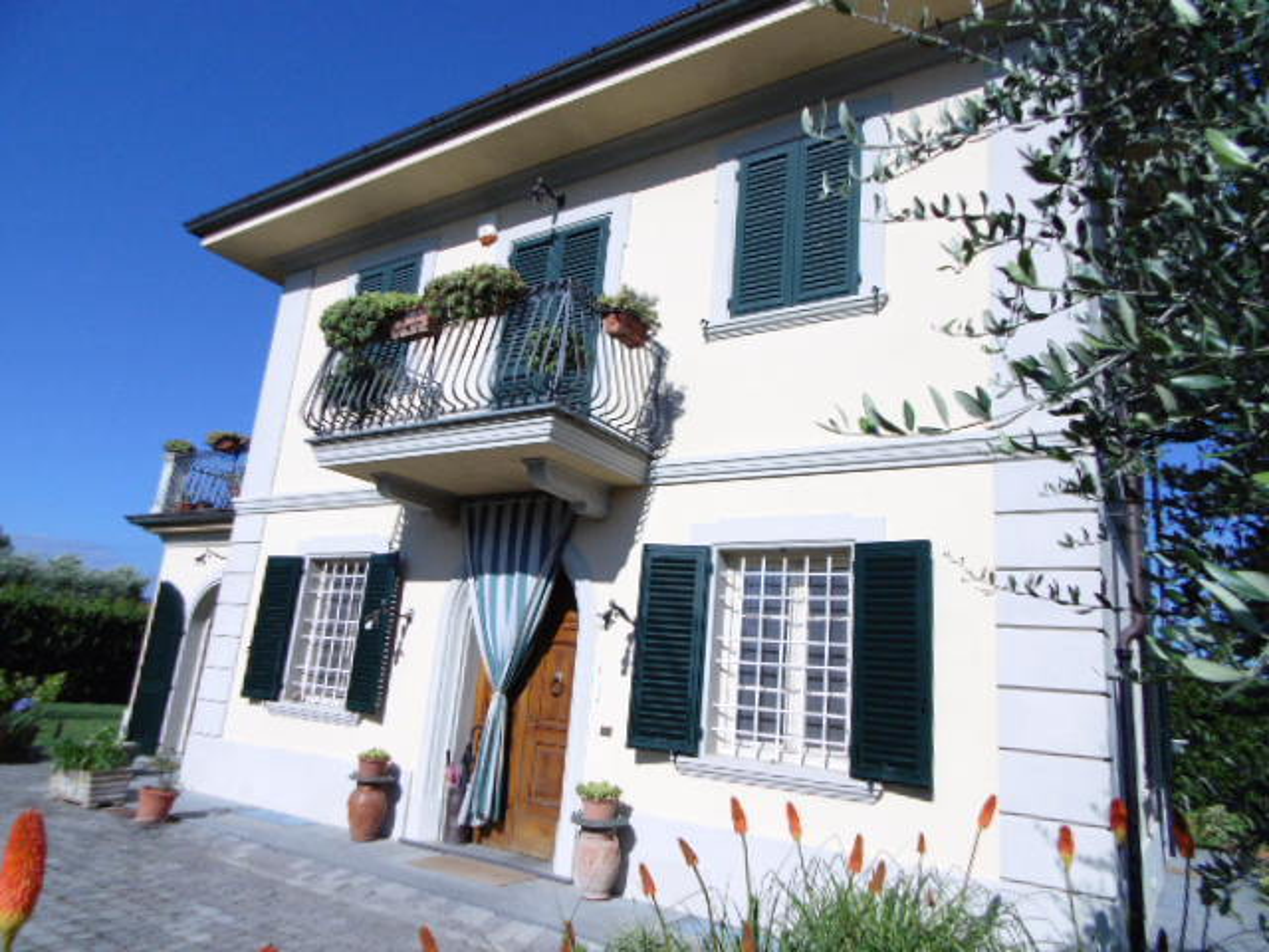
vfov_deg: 61.1
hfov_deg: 76.4
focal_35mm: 22
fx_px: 807
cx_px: 634
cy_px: 476
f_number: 8.6
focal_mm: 4
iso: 100
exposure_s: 1/400
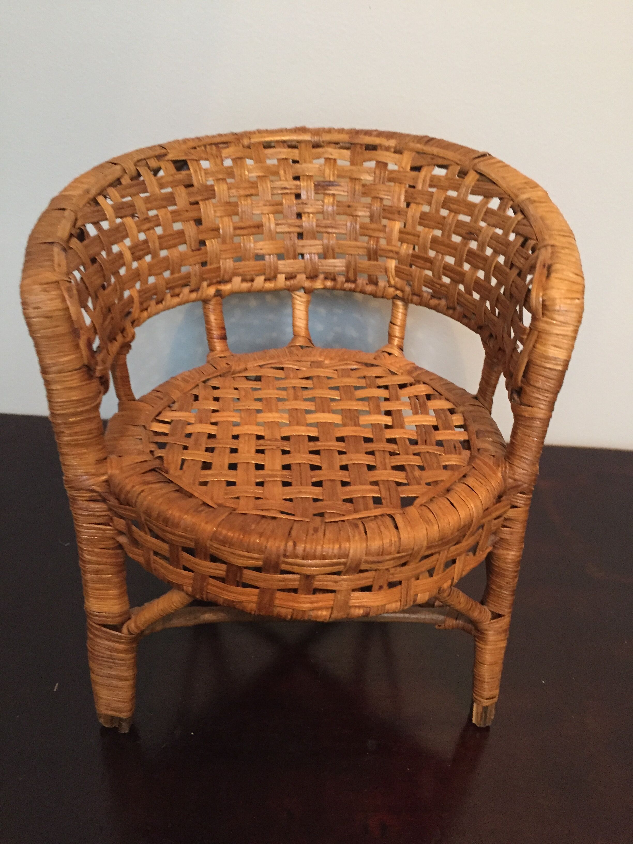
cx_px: 316
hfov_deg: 48.2
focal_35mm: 29
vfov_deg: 61.7
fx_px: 707
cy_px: 422
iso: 250
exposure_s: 1/20
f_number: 2.2
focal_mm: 4.15
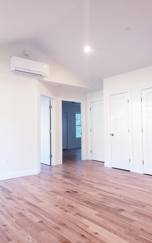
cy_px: 123
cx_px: 86
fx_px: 186
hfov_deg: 44.4
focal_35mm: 28
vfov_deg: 66.5
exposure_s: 1/60
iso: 200
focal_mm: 4.3
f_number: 2.4
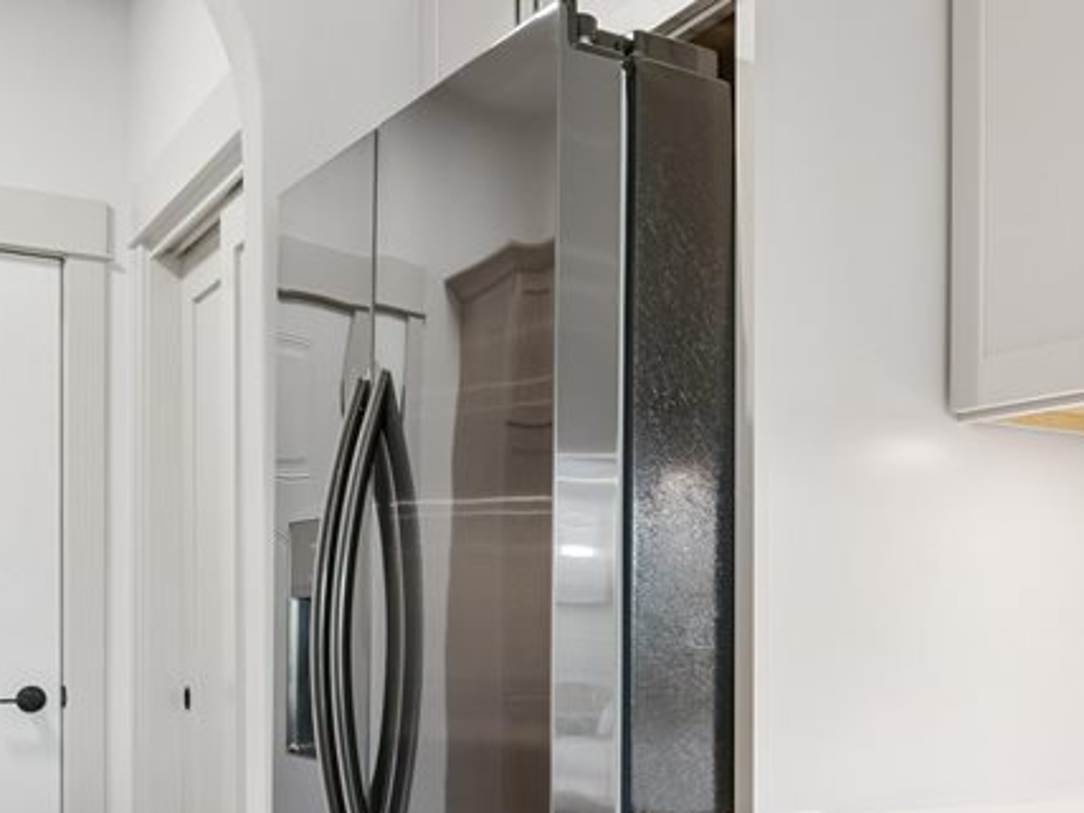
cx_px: 836
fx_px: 1440
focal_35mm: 46
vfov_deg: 30.8
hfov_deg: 39.9
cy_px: 634
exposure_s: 1/6
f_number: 10
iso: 400
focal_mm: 16
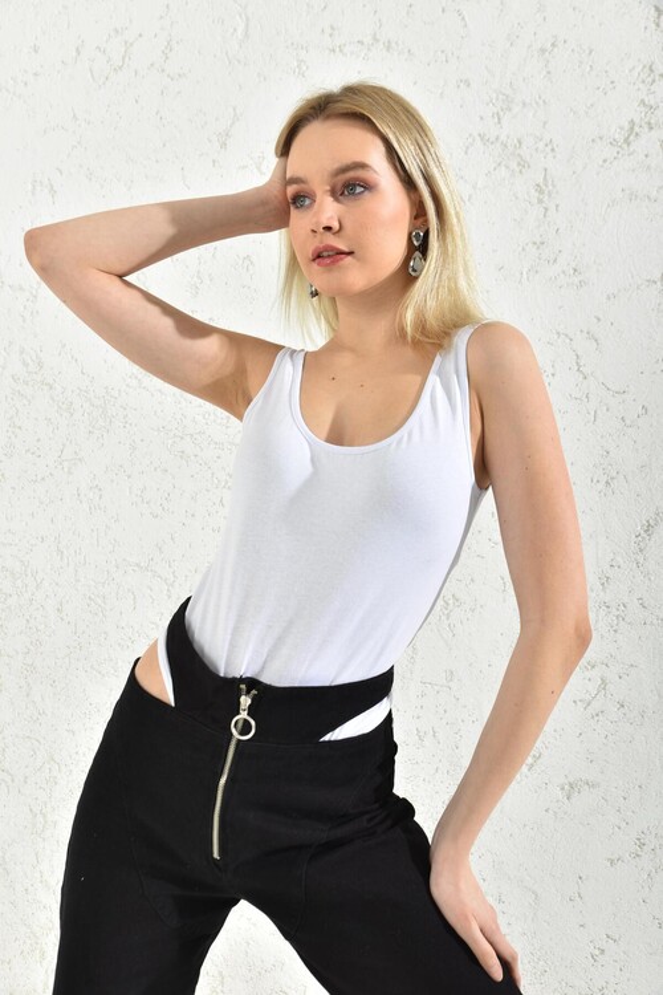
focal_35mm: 35
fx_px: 967
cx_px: 332
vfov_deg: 54.4
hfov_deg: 37.9
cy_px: 498
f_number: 7.1
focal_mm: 35
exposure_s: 1/160
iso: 100
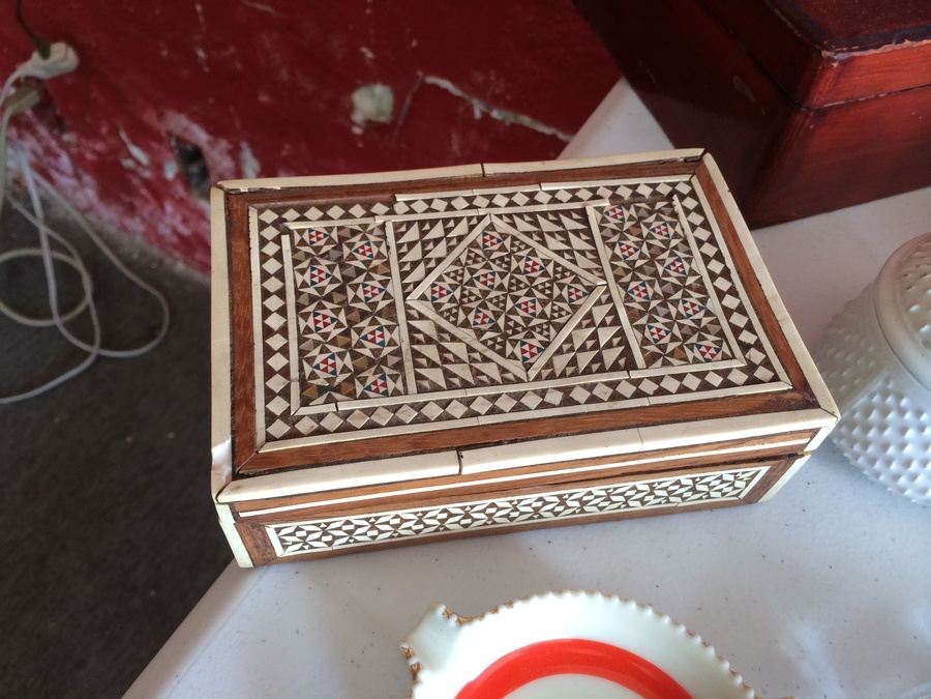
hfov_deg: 60.0
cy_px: 350
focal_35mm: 30
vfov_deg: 46.8
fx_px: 807
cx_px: 466
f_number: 2.2
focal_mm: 4.12
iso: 50
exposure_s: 1/30
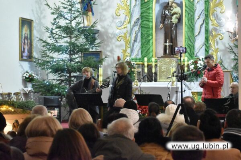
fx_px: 703
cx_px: 120
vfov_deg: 13.0
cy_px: 80
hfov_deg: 19.5
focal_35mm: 105
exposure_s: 1/320
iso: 12800
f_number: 4.5
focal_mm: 70
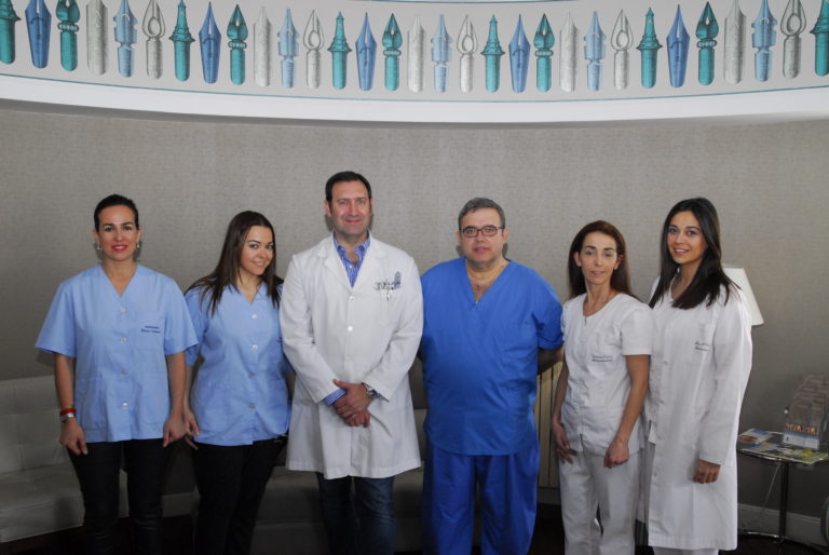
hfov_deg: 53.1
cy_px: 278
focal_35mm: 36
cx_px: 414
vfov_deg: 37.0
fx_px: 830
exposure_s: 1/60
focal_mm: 24
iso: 800
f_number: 7.1
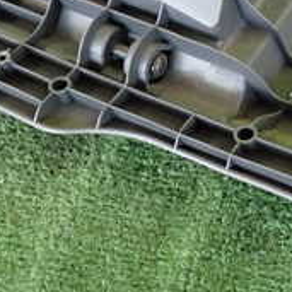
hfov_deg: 17.5
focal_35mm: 99
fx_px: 945
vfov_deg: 17.0
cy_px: -34
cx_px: 203
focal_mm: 5.79
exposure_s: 1/125
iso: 640
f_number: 2.4
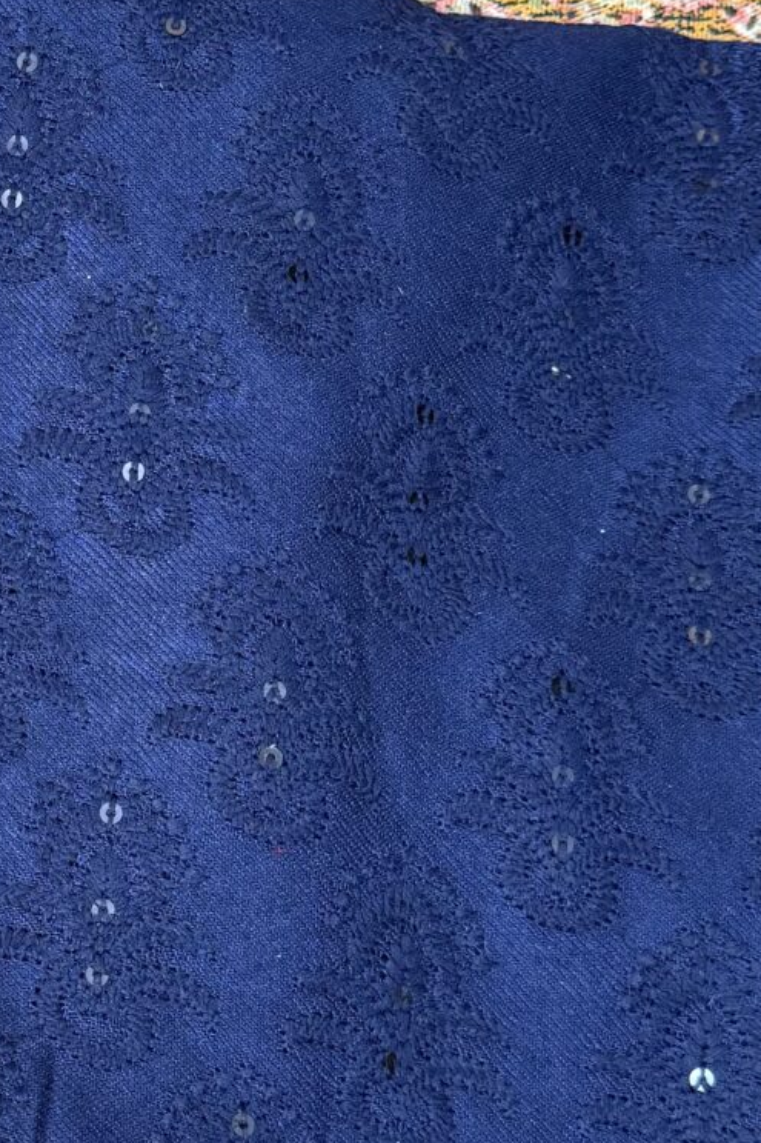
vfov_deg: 23.6
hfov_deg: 15.2
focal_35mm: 86
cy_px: 478
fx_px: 2728
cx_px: -186
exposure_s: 1/91
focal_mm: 6.76
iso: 200
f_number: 1.78
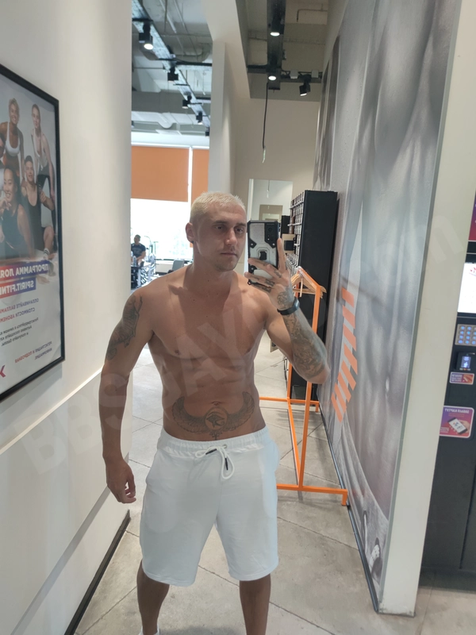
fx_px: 440
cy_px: 318
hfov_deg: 56.8
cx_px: 238
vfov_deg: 71.6
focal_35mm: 24
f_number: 1.69
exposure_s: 1/50
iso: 105
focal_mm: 6.72
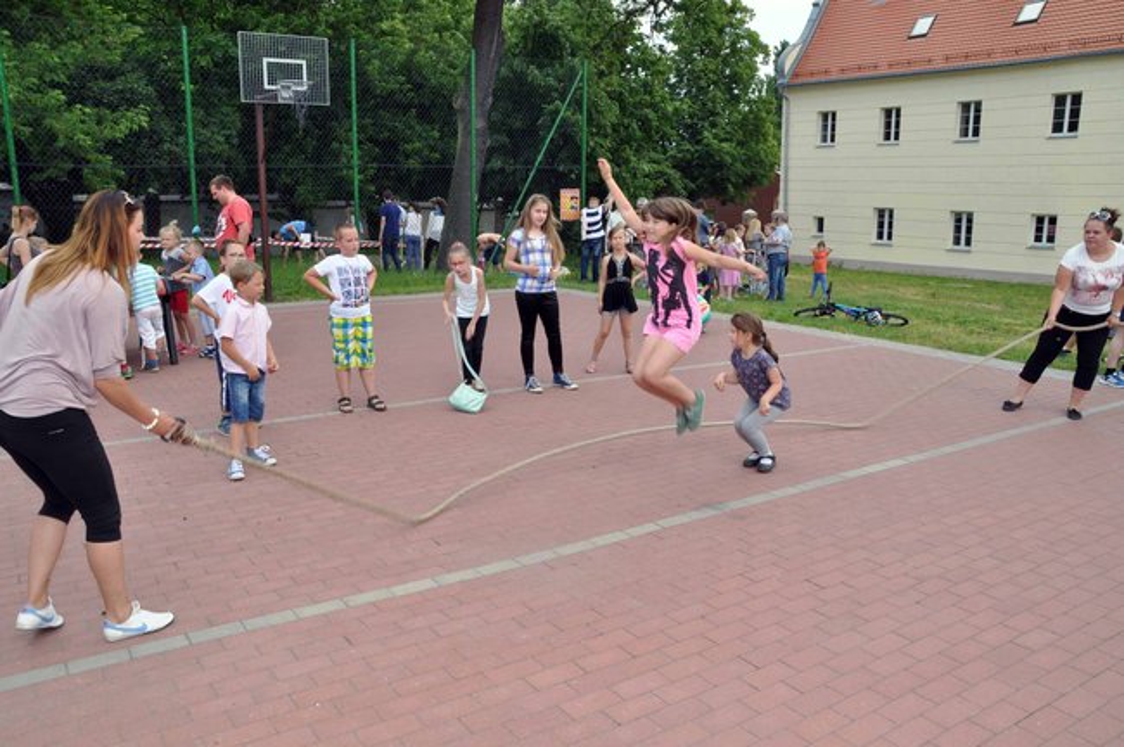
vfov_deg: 47.8
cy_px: 374
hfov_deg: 67.4
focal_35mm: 27
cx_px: 562
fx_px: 842
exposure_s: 1/125
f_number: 18
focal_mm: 18
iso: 500
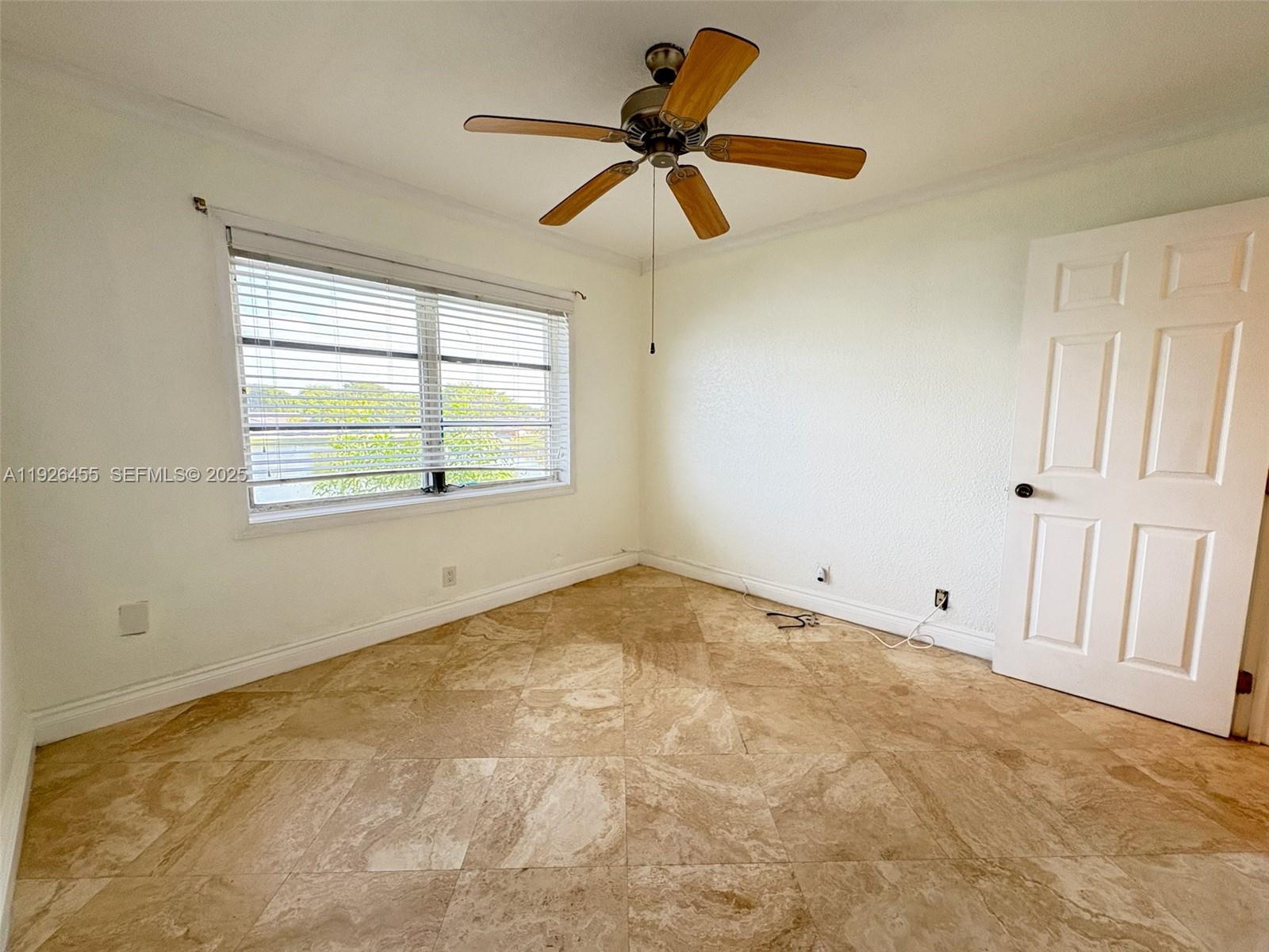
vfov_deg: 85.7
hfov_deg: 102.1
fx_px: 513
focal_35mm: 14
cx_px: 634
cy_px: 476
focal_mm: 2.22
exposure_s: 1/120
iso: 320
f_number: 2.2
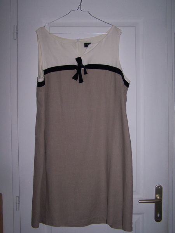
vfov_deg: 49.0
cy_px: 116
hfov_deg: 37.7
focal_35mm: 38
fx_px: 256
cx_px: 88
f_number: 2.8
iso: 140
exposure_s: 1/60
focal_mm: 6.3
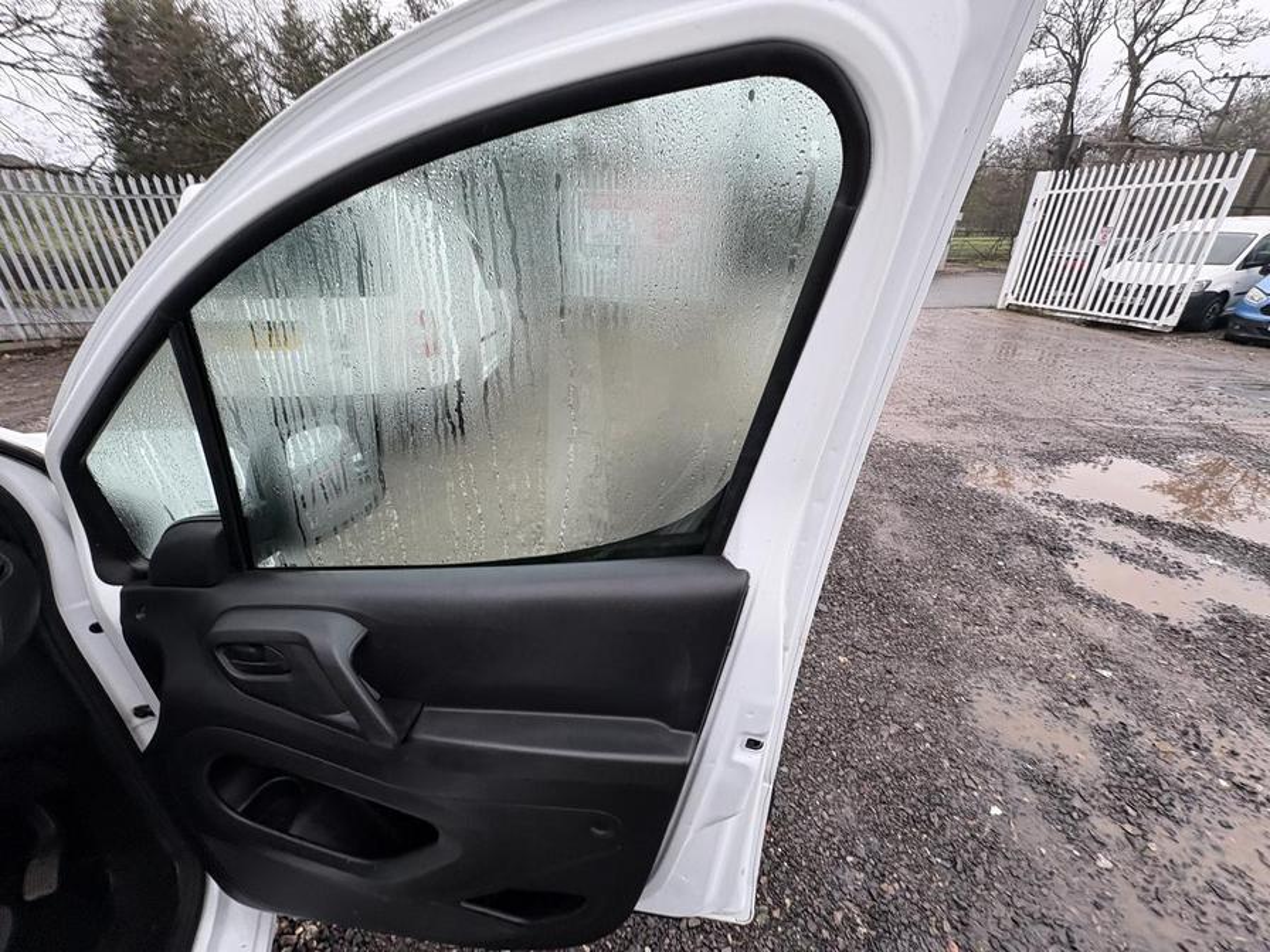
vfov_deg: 85.7
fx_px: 514
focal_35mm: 14
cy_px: 476
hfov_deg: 102.1
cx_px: 635
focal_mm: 2.22
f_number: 2.2
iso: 64
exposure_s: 1/99
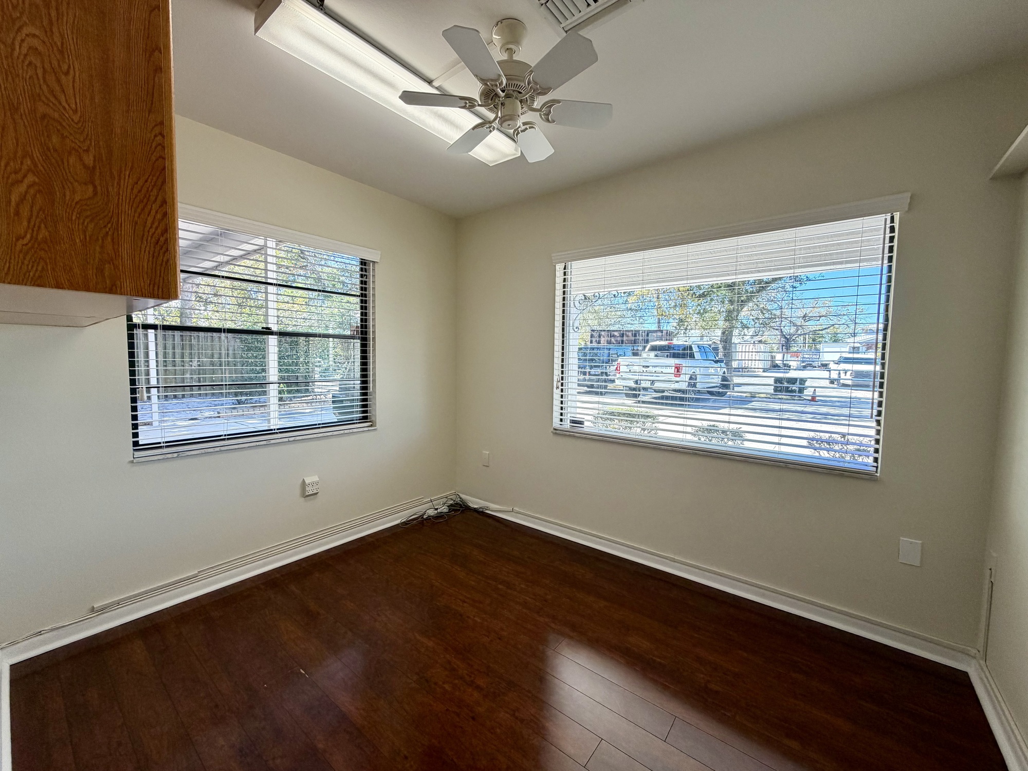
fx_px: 416
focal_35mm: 14
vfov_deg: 85.7
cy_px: 386
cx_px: 514
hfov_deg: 102.1
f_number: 2.2
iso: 80
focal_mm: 2.22
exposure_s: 1/120
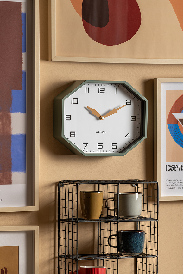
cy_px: 137
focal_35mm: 165
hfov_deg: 8.3
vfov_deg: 12.5
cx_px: 92
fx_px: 1258
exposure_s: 1/125
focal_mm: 165
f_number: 7.1
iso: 31
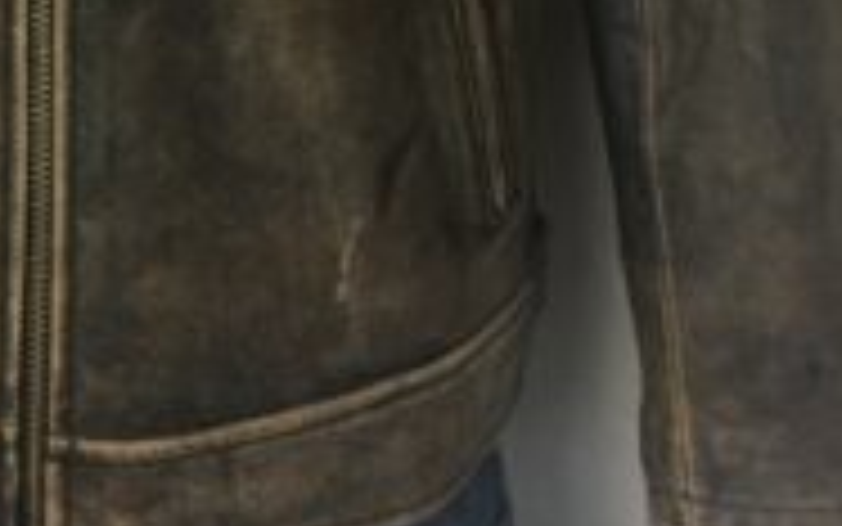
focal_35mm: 91
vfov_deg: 12.7
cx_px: 14
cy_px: -506
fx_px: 2089
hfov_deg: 22.0
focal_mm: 4.15
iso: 160
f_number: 2.2
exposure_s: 1/33
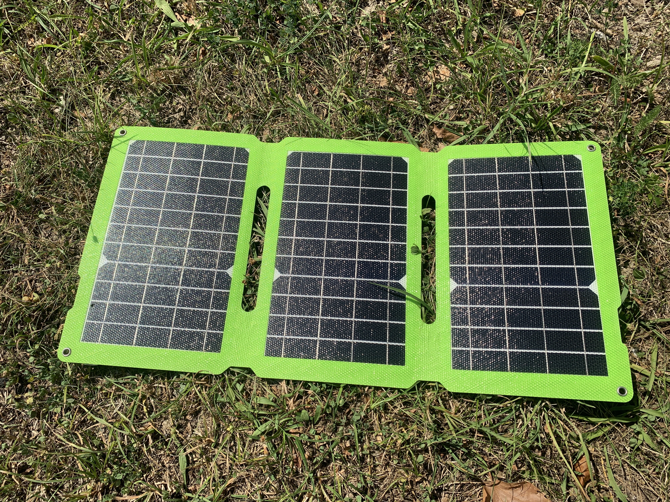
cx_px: 335
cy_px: 251
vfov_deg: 53.1
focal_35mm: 26
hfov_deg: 67.3
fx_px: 503
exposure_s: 1/3086
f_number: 1.8
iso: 25
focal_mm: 4.25
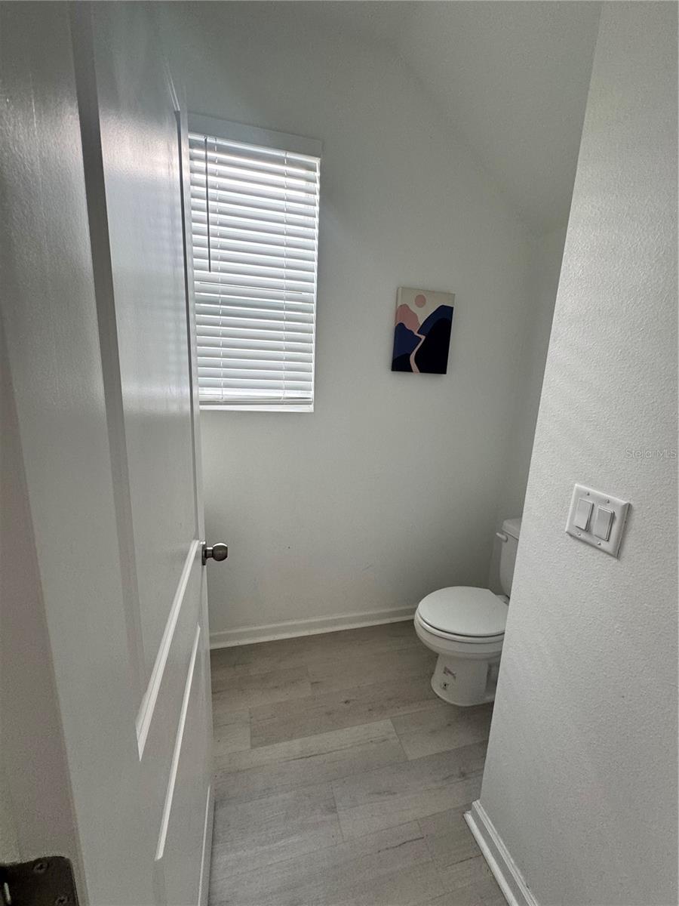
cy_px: 453
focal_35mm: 14
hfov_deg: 85.7
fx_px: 366
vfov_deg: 102.1
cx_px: 340
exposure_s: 1/99
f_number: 2.2
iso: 125
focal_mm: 2.22
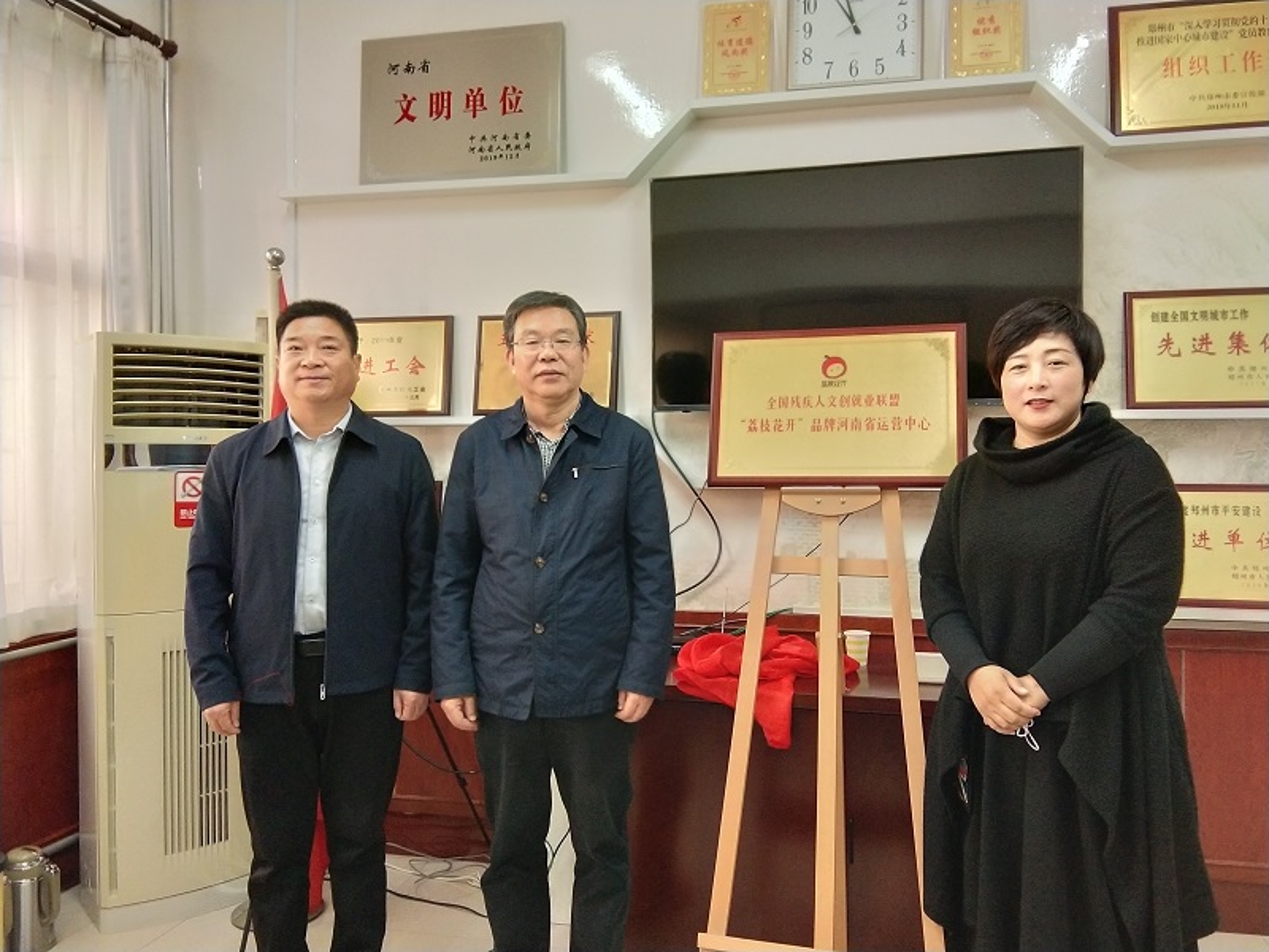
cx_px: 634
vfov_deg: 45.4
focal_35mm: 31
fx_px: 1136
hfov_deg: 58.4
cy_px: 476
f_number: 2.2
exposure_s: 1/33.3
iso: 400
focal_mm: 3.69
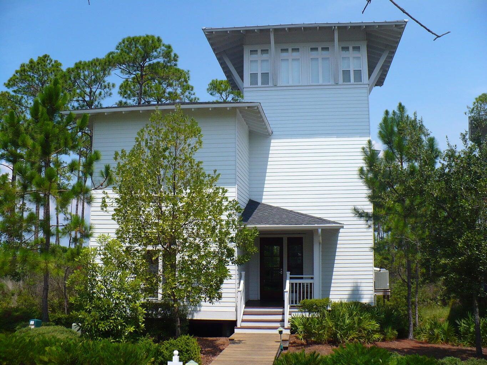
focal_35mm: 37
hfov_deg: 50.1
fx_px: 521
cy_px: 182
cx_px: 244
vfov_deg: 38.7
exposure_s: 1/250
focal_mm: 6.1
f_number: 8
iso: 100
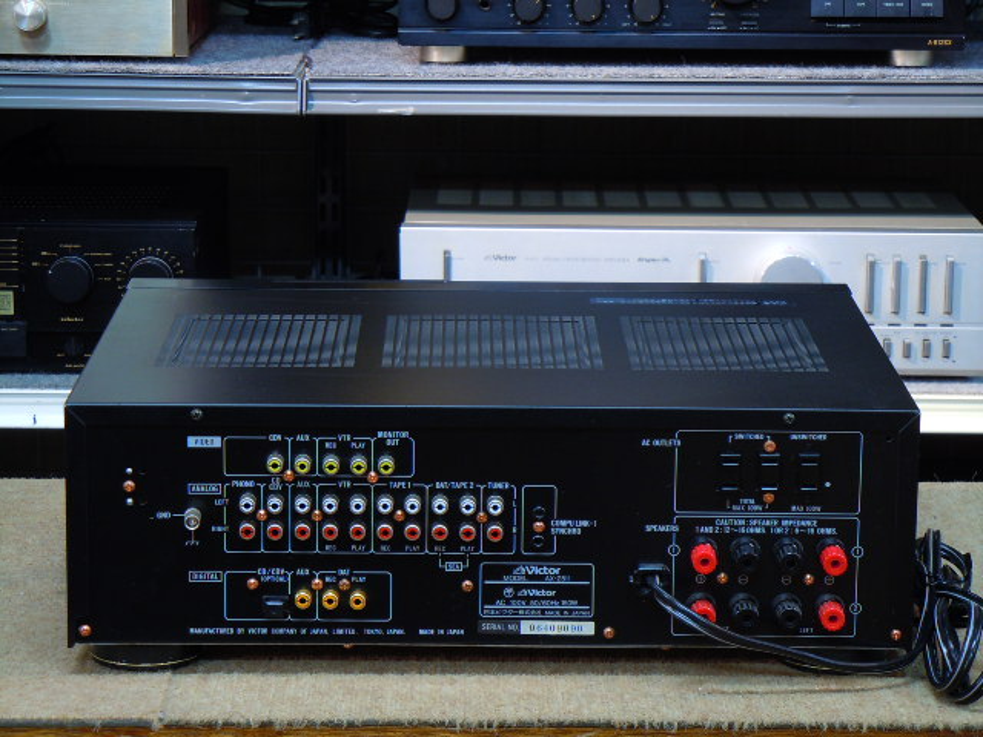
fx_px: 3294
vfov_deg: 12.8
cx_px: 492
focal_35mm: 116
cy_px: 368
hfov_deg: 17.0
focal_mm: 20.9
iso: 100
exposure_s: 1/4
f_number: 4.6
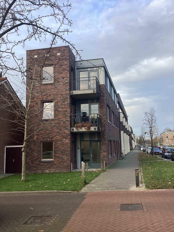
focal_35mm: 31
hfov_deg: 45.4
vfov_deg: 58.4
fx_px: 208
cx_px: 87
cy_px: 116
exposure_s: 1/120
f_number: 2.4
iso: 40
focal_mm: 3.3
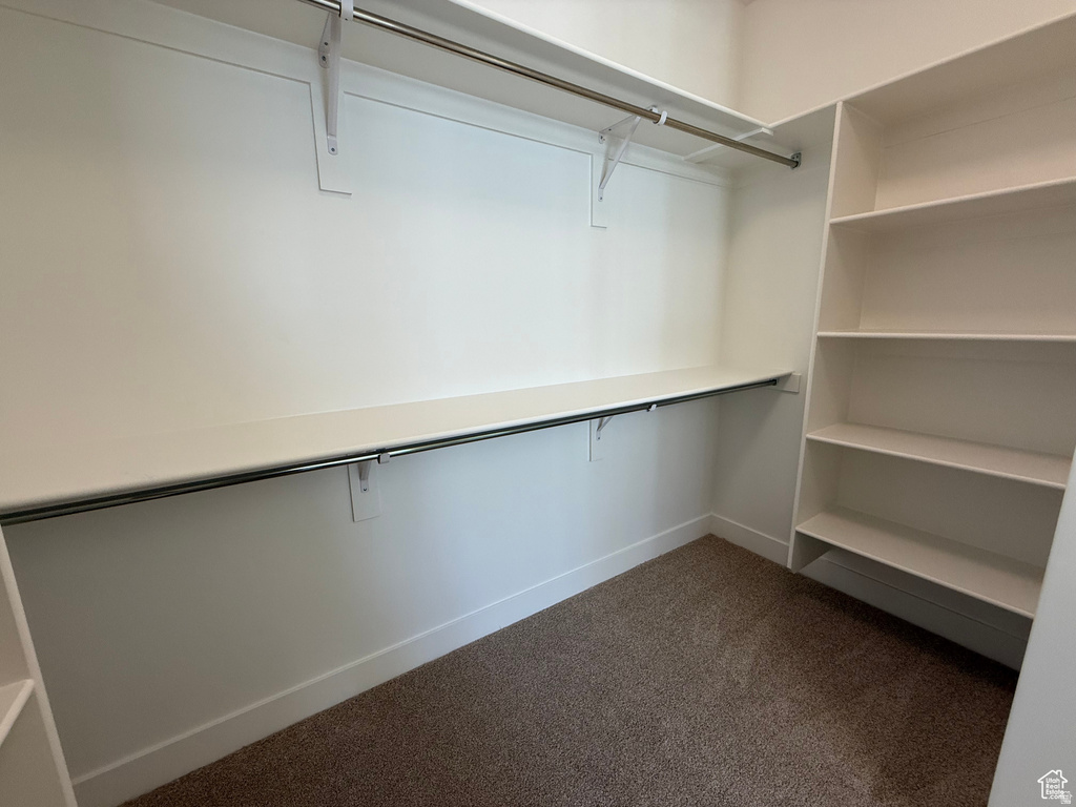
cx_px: 538
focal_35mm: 14
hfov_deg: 102.1
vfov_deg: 85.7
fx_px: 435
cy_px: 404
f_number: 2.2
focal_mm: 2.22
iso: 125
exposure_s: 1/120
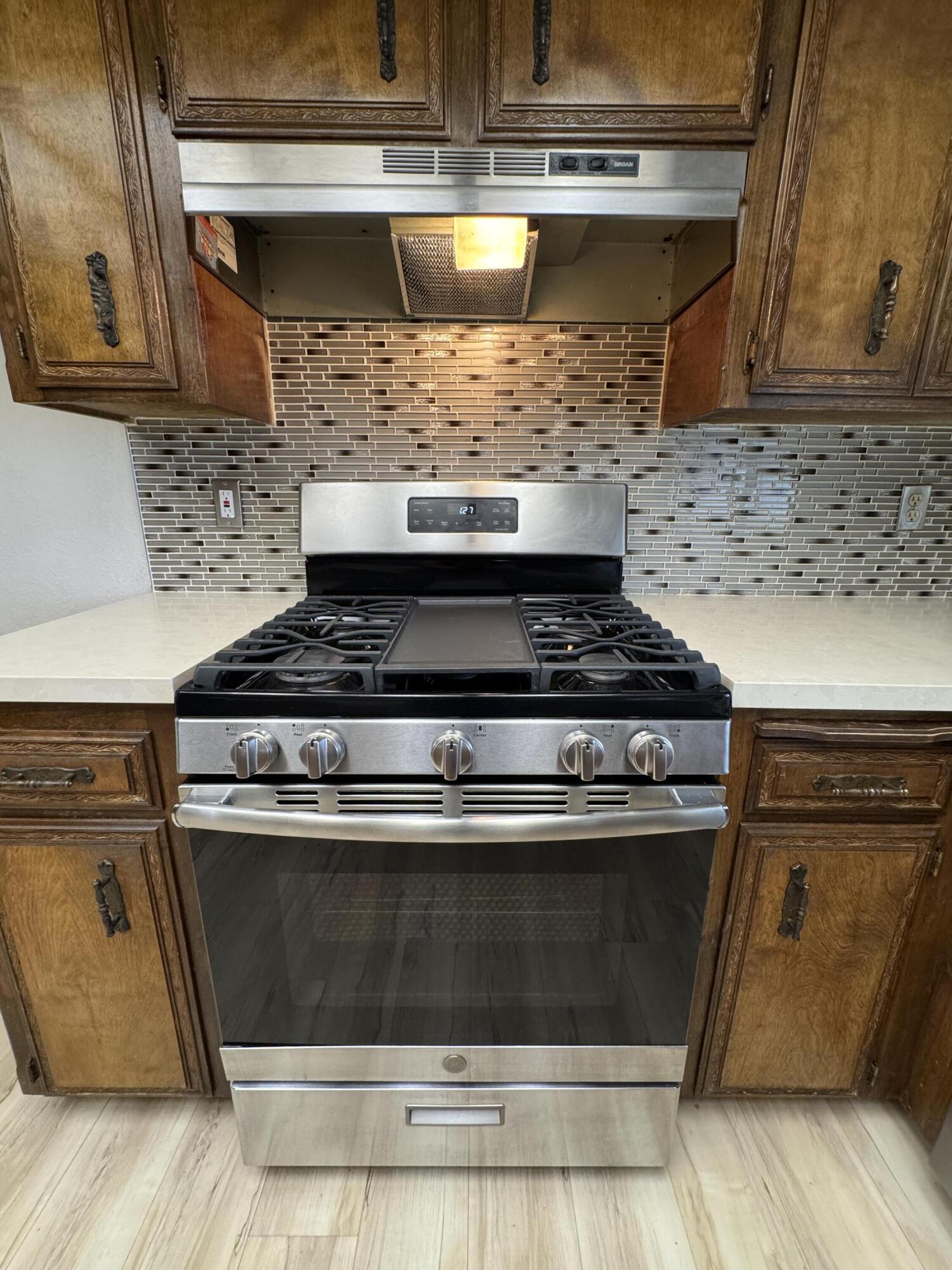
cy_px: 635
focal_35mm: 14
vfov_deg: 102.1
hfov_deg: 85.7
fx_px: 513
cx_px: 476
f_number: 2.2
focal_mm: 2.22
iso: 320
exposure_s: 1/120
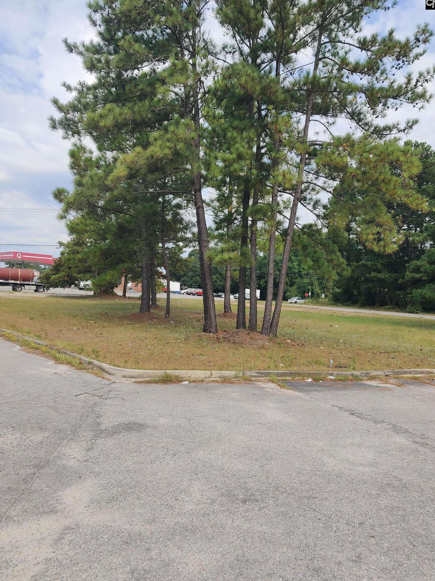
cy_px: 298
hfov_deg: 49.7
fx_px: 469
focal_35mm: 28
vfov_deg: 63.4
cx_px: 225
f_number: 1.65
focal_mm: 4.75
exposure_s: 1/1539
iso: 100
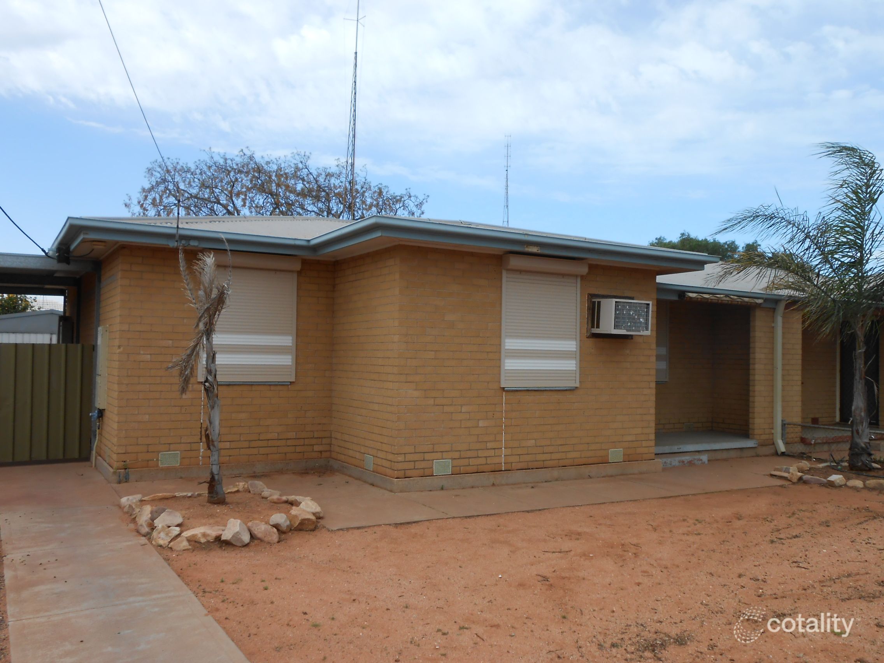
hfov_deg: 60.0
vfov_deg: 46.8
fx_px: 766
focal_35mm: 30
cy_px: 332
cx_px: 442
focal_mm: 5.3
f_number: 3.8
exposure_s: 1/500
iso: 80
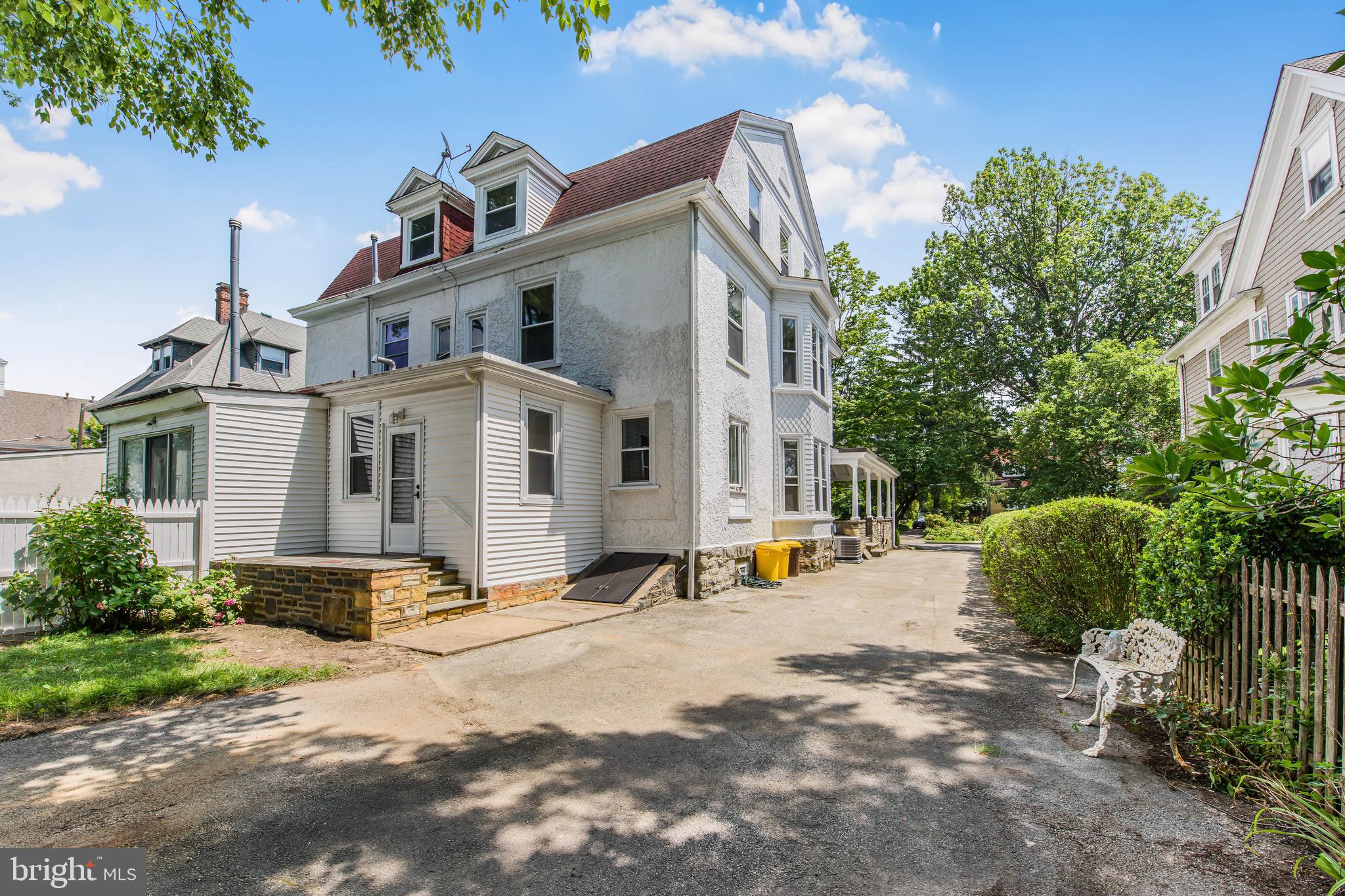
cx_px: 672
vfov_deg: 81.2
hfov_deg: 104.2
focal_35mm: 14
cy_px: 448
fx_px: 523
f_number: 9
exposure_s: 1/400
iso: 200
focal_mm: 14
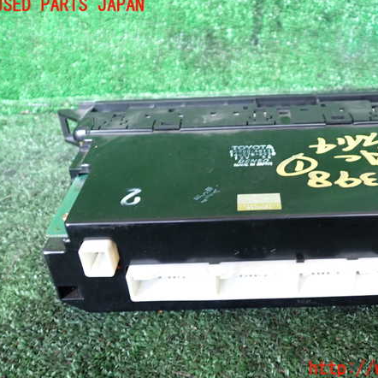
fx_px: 445
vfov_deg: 46.0
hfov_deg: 45.5
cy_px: 187
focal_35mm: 36
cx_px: 245
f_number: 2.3
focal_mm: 5.4
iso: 250
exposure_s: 1/30
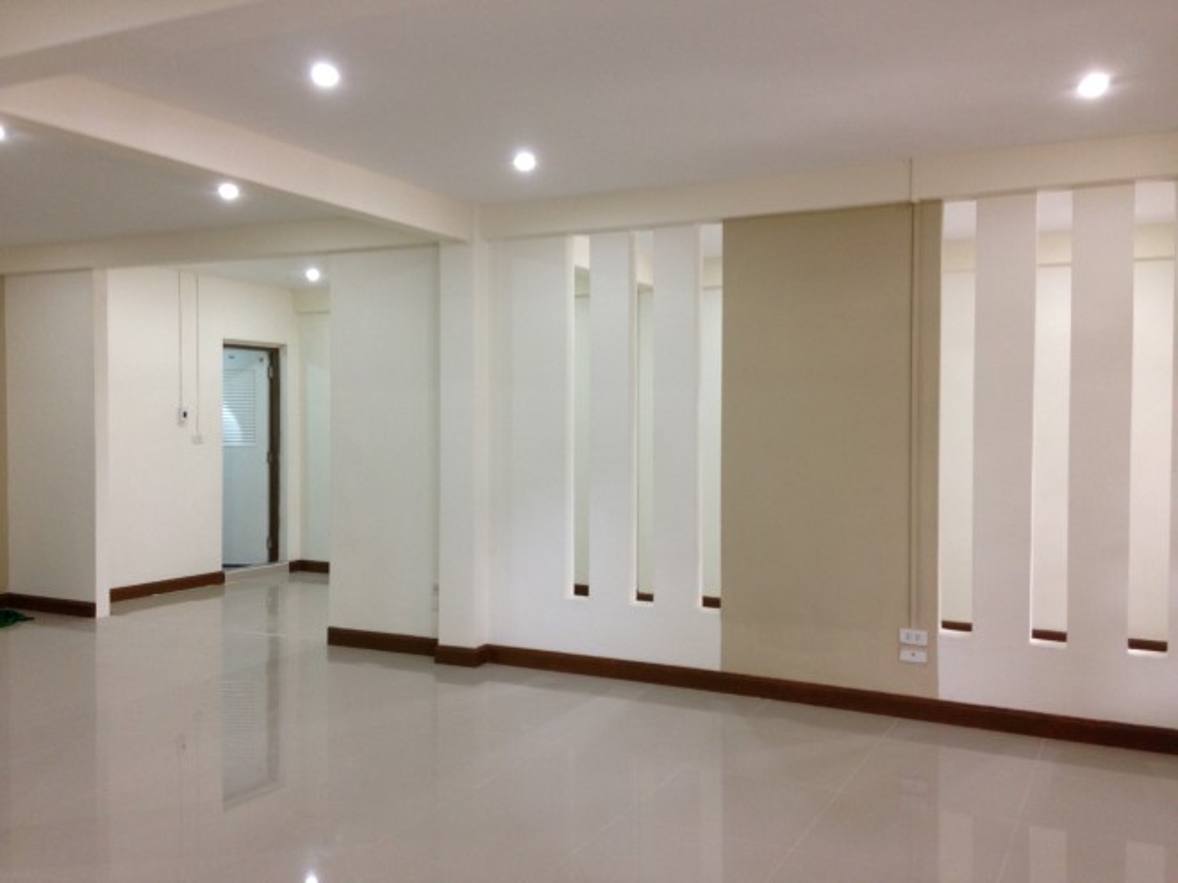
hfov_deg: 55.4
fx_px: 1123
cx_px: 589
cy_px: 442
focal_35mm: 33
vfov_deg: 42.9
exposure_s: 1/20
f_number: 2.4
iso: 100
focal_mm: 4.12
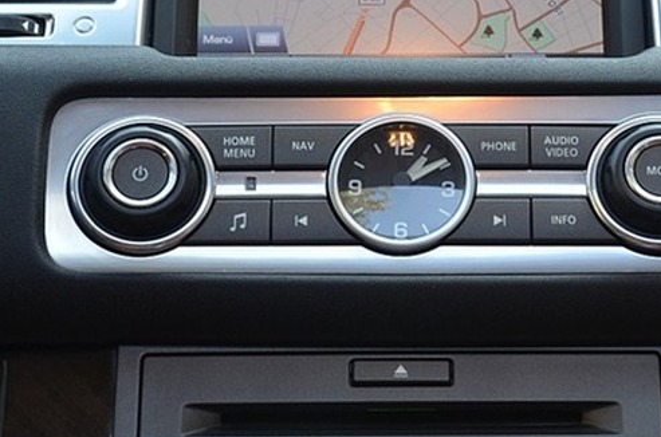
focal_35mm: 136
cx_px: 397
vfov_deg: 10.0
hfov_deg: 15.1
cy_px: 202
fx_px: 2496
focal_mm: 35
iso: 400
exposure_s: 1/100
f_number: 5
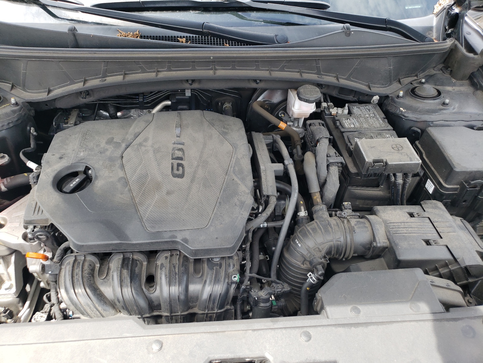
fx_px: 363
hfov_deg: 67.3
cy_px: 182
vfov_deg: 53.1
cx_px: 242
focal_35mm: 26
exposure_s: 1/370
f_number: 1.5
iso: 50
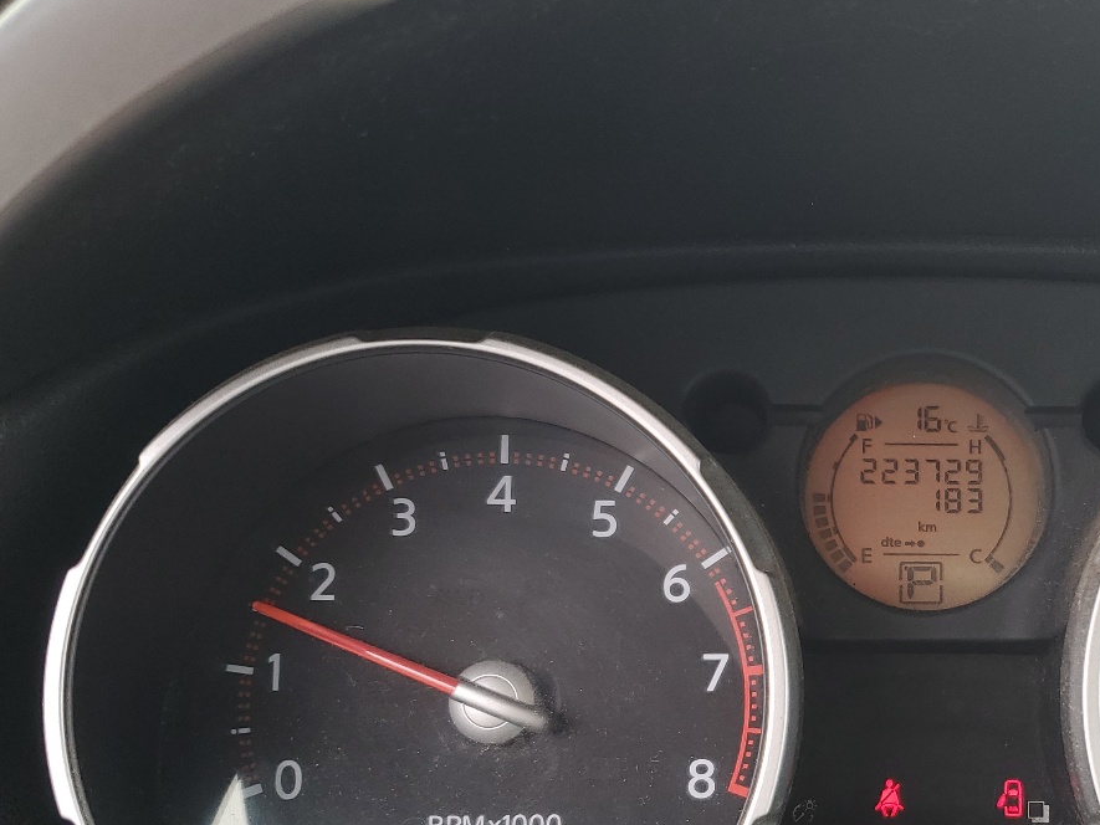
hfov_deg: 38.7
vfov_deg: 30.5
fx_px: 1494
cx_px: 895
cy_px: 598
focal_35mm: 47
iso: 50
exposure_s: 1/227
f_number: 1.5
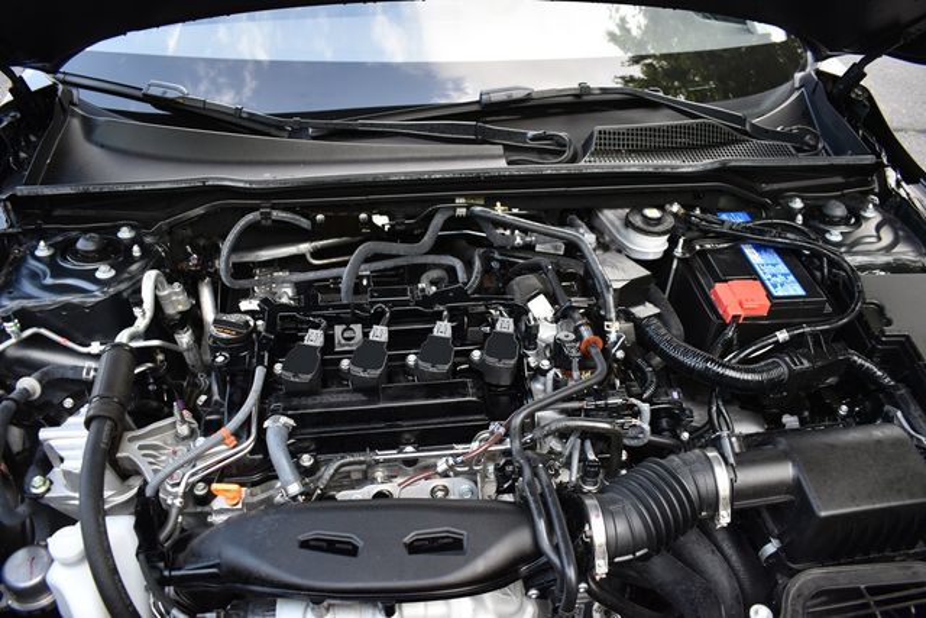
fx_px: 695
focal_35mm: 27
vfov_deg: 48.0
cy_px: 309
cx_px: 463
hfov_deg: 67.4
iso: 560
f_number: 3.5
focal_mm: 18
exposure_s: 1/250
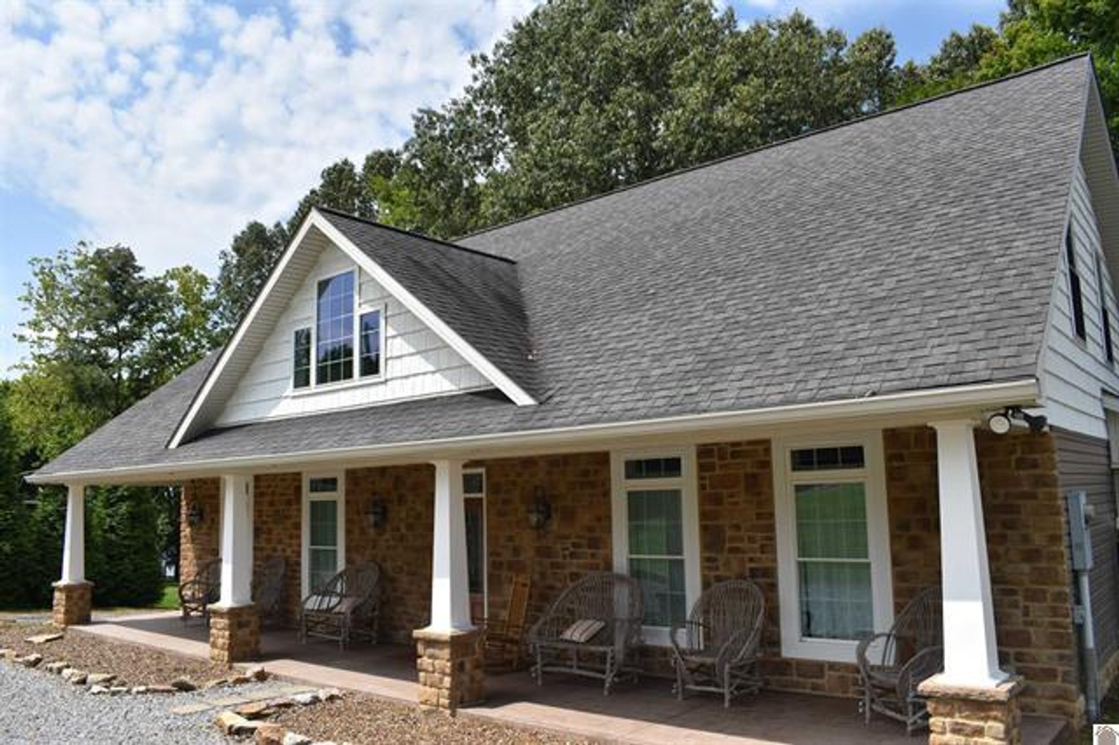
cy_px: 372
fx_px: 839
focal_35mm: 27
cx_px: 560
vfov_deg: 47.9
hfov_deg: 67.4
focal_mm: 18
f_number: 9
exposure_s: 1/320
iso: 100
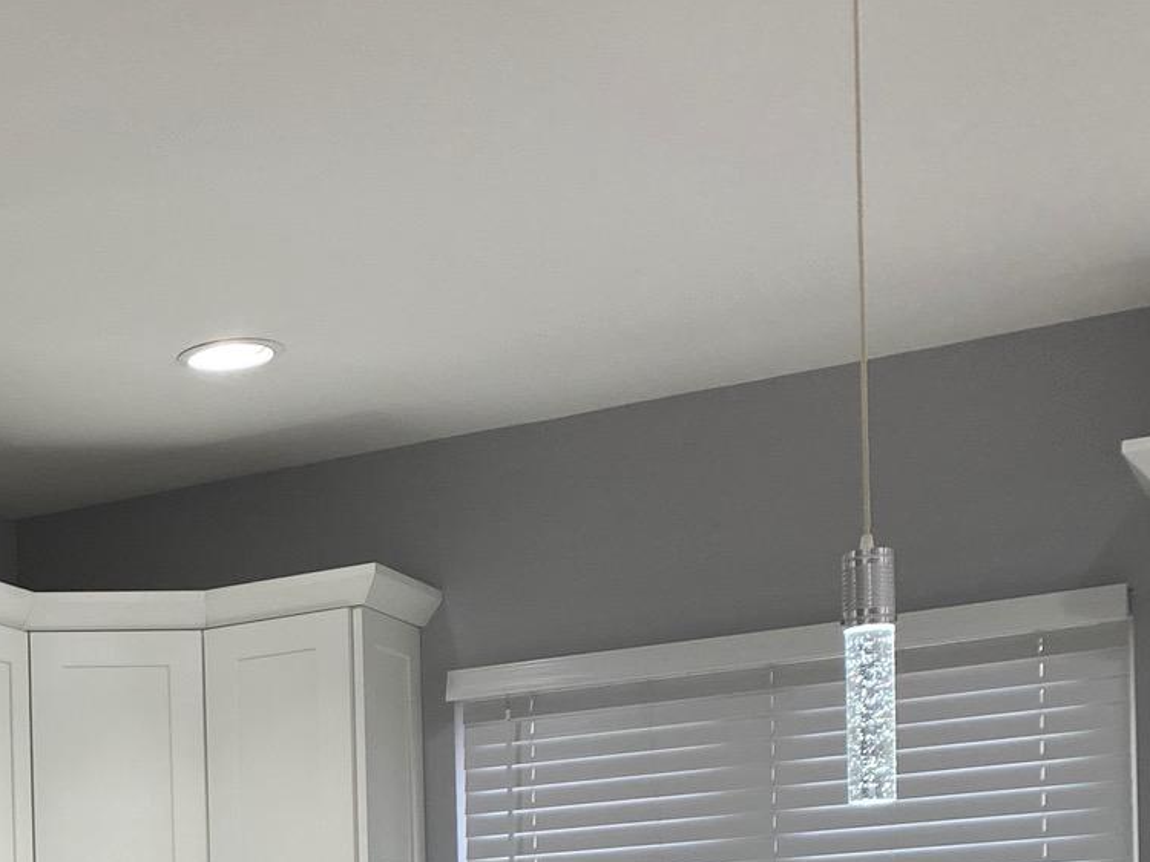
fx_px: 2358
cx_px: -285
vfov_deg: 19.1
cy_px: 1138
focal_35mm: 71
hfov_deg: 24.4
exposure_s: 1/120
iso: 125
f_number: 1.8
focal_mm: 4.25
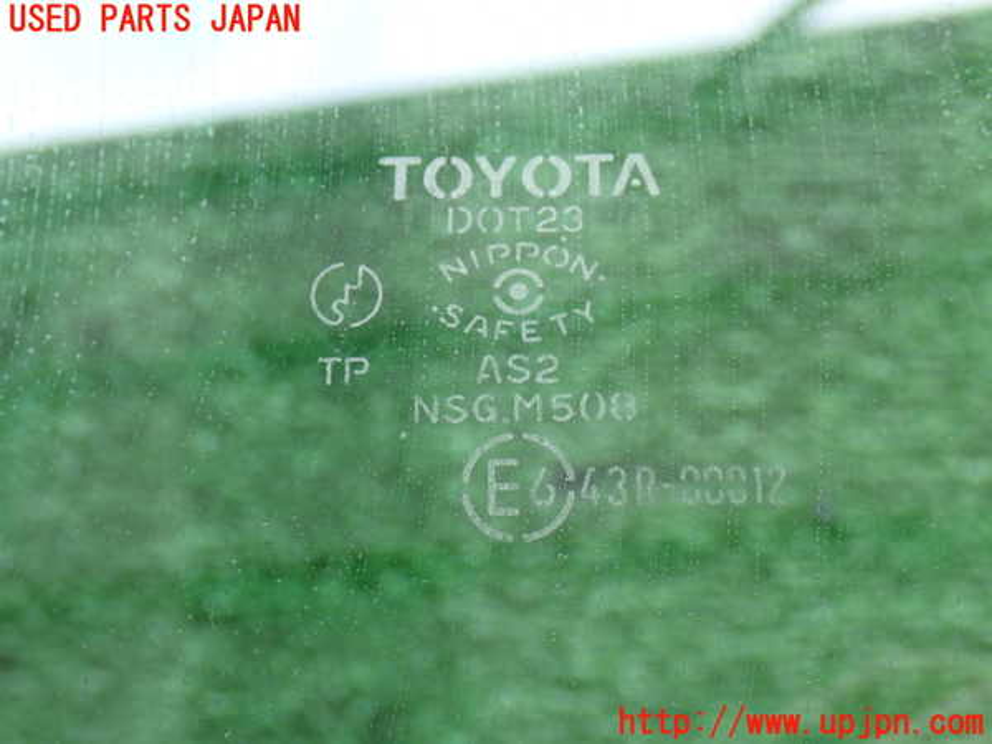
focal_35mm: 58
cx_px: 496
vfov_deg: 25.2
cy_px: 372
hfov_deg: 33.2
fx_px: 1662
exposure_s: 1/60
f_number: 3.5
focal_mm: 10.35
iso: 200
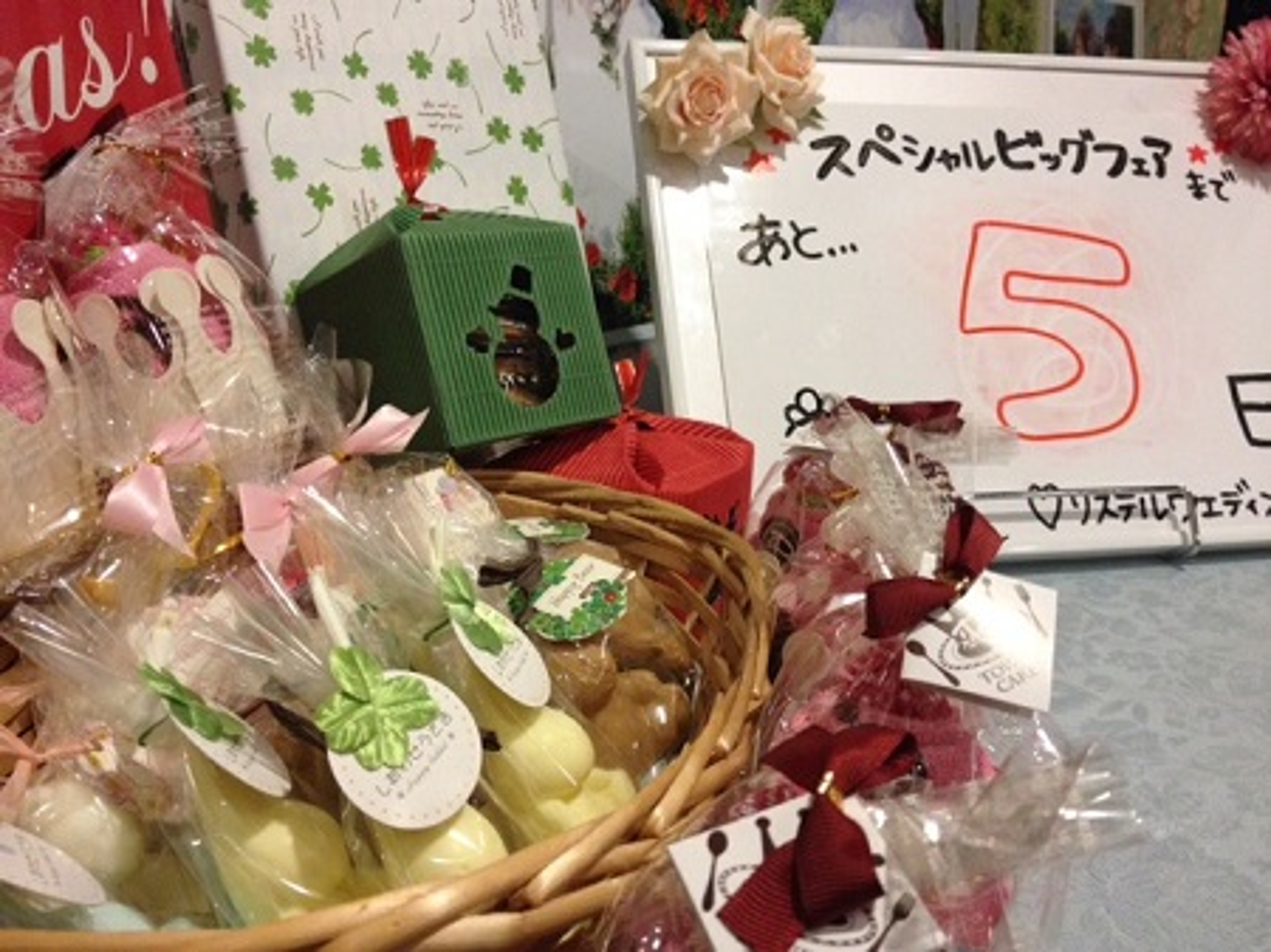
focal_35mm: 35
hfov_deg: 52.7
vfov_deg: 40.7
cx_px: 636
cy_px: 476
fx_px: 1284
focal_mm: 4.28
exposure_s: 1/20
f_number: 2.4
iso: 250
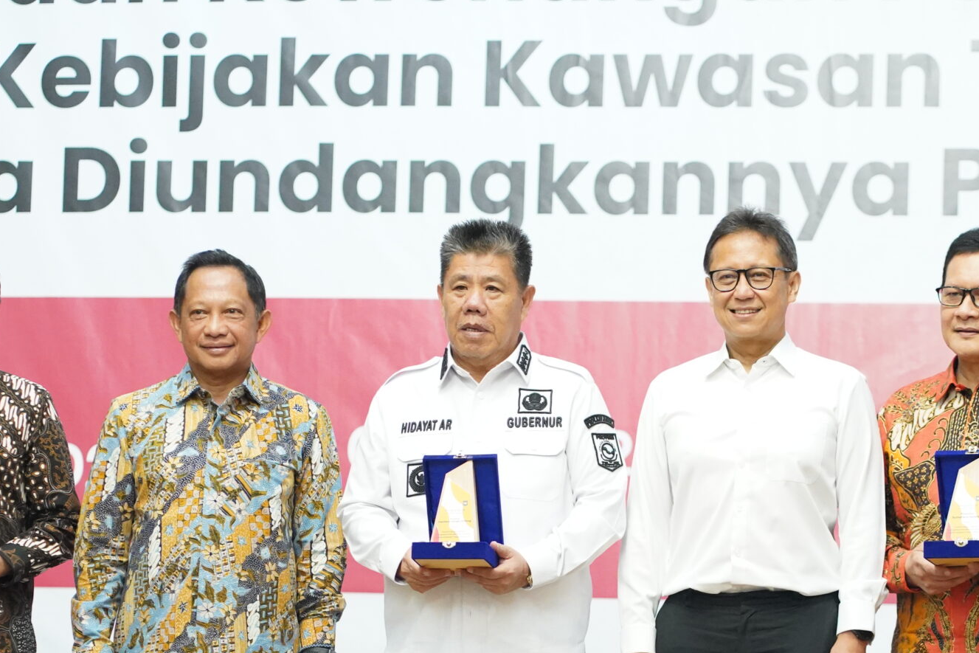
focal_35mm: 164
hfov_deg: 12.5
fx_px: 4460
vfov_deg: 8.3
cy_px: 569
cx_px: 603
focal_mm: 85
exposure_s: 1/400
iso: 8000
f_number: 2.5
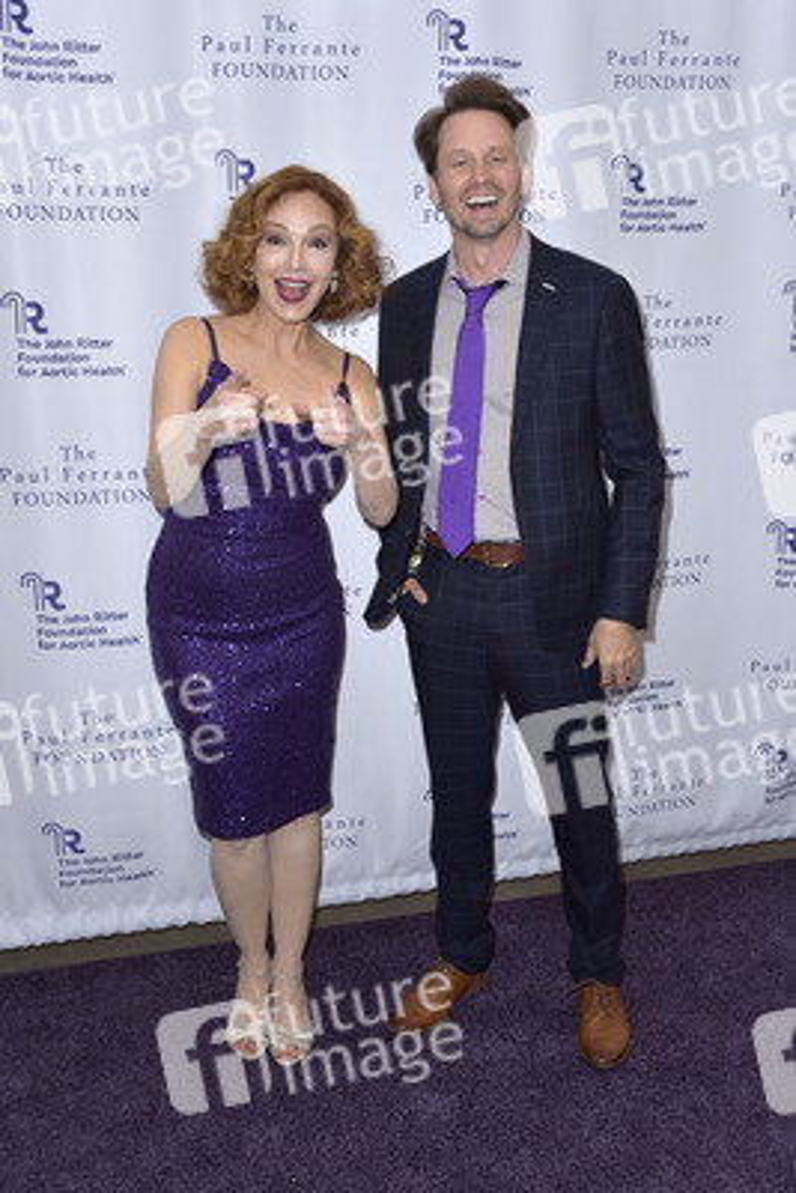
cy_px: 596
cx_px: 398
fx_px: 1160
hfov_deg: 37.9
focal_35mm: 35
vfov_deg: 54.4
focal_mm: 35
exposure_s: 1/250
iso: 400
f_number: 6.3
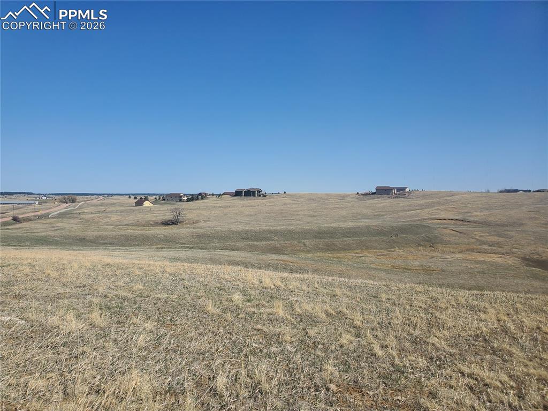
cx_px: 274
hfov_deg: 67.3
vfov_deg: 53.0
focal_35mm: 26
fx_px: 411
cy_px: 206
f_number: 2.4
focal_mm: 4.3
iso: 50
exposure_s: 1/1994
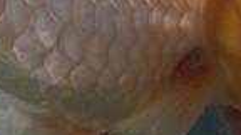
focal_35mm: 110
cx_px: 45
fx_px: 703
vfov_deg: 10.8
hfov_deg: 19.2
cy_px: -38
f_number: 2.2
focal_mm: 4.15
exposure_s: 1/618
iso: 32
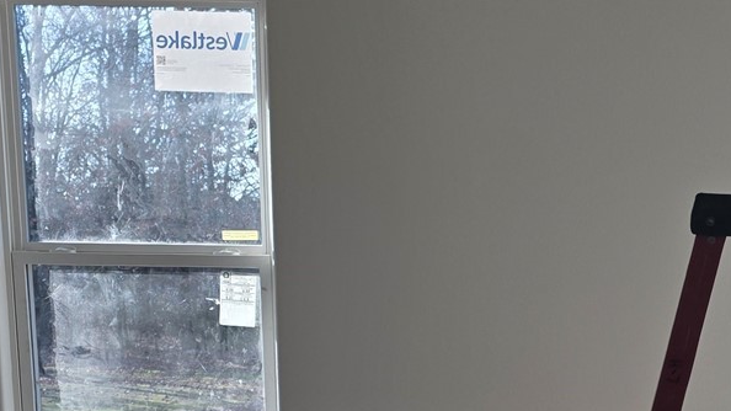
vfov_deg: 14.4
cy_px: 502
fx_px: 1570
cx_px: 617
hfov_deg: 25.6
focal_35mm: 81
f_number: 1.7
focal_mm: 6.3
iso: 40
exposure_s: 1/359
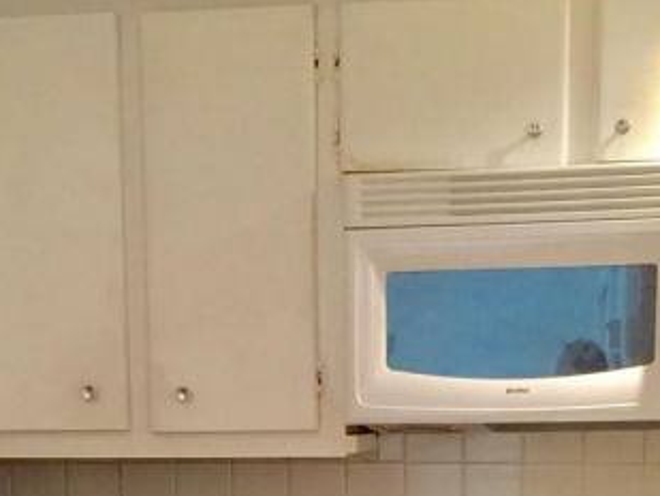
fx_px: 1717
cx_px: 267
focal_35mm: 90
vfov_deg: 15.2
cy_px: 733
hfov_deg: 21.7
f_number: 2.2
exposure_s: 1/15
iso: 125
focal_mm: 4.15
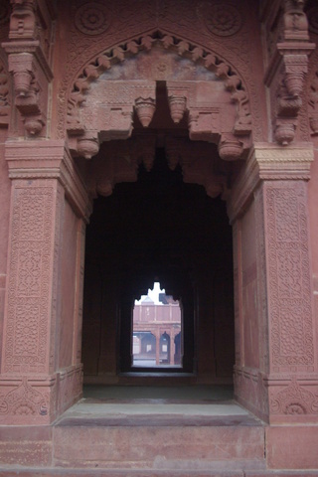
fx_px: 517
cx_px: 159
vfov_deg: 49.6
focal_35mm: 39
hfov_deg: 34.2
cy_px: 238
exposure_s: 1/4
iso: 800
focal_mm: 26
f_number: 4
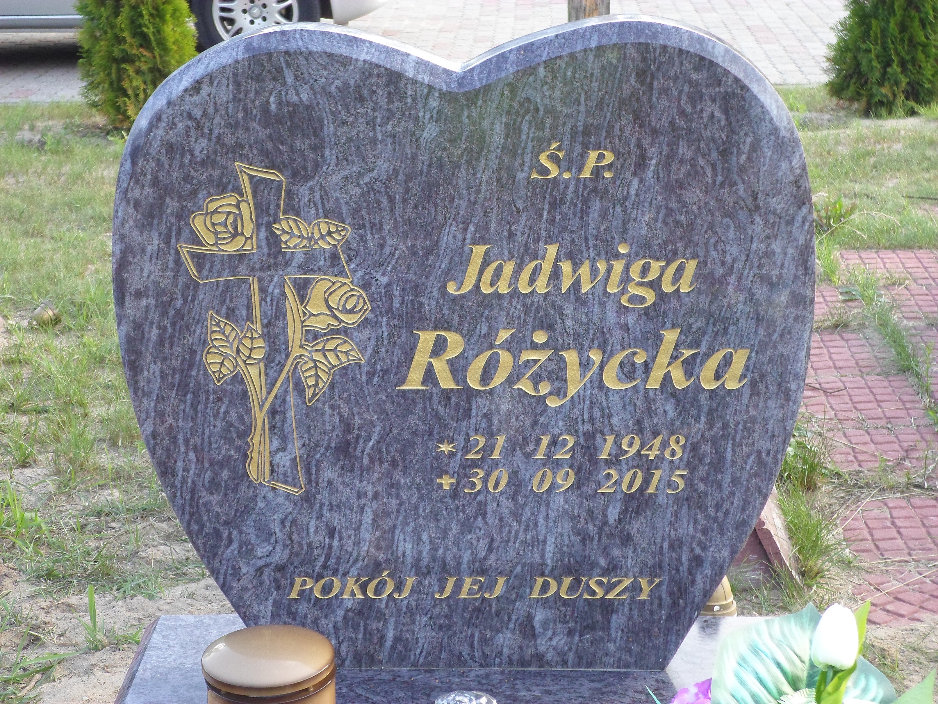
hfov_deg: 29.0
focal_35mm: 67
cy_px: 352
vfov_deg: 21.9
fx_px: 1816
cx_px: 469
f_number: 4.1
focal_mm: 12
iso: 120
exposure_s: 1/45
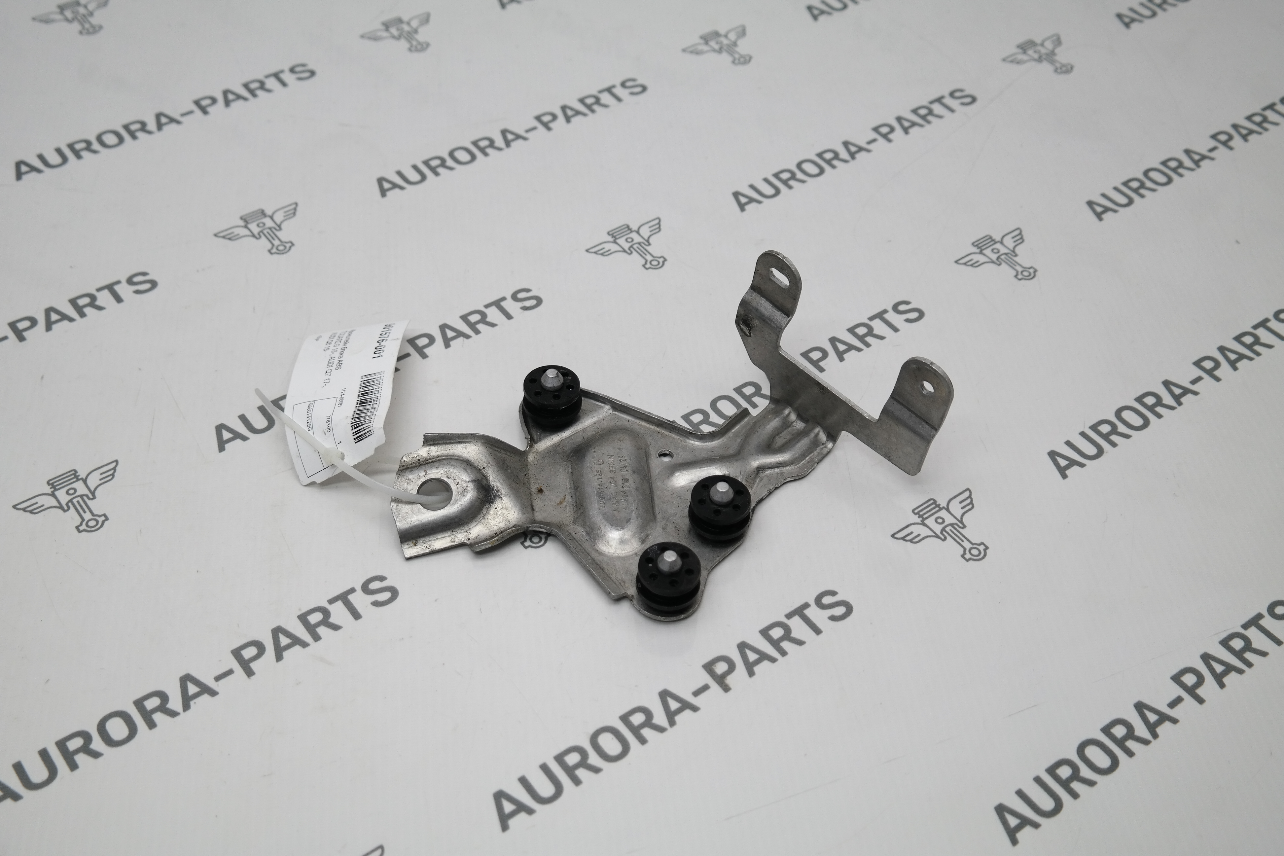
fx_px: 1569
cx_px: 642
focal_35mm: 44
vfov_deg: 30.5
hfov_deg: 44.5
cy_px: 428
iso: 200
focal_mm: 29
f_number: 4
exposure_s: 1/100
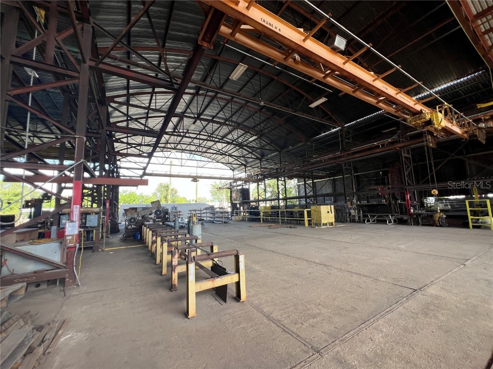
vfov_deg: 89.9
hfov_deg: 106.2
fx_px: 185
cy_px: 184
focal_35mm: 13
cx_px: 246
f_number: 1.8
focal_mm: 1.57
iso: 32
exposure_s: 1/106
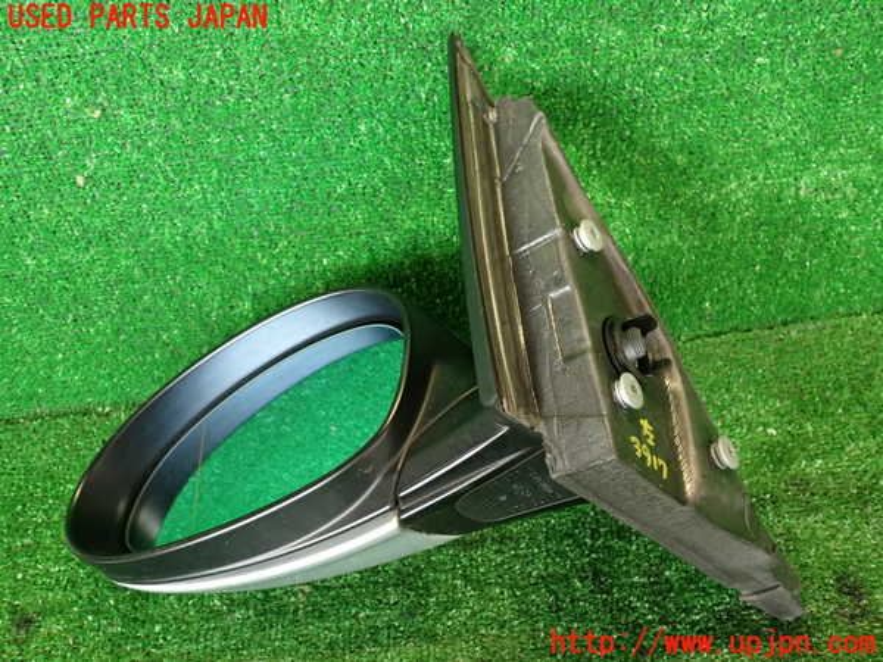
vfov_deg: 44.2
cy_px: 331
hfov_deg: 56.8
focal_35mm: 32
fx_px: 816
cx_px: 442
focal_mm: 5.79
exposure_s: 1/30
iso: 200
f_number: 2.4
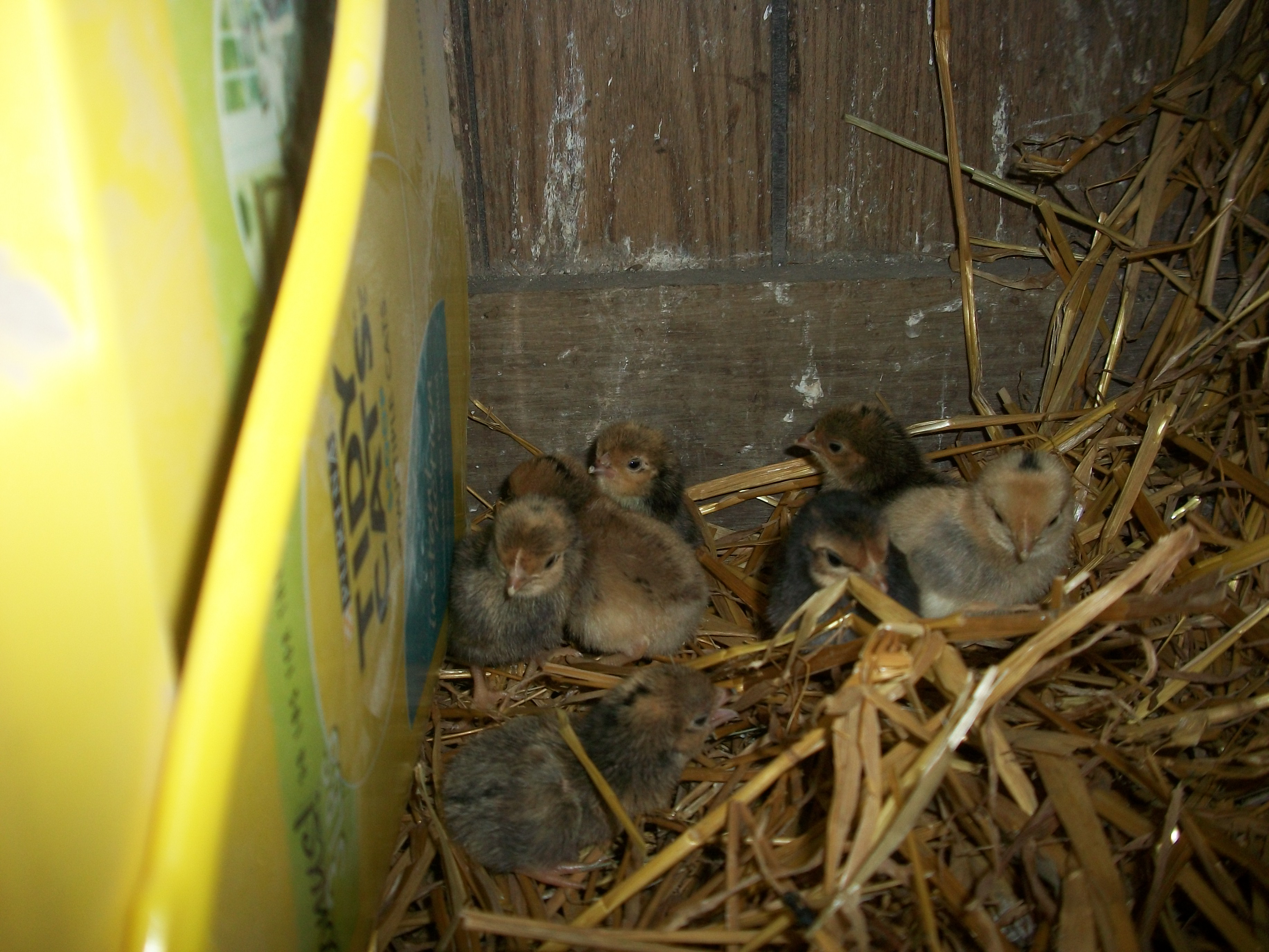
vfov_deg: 44.2
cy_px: 476
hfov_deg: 56.8
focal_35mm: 32
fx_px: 1173
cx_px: 634
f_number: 2.9
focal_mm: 5.7
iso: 80
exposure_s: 1/60
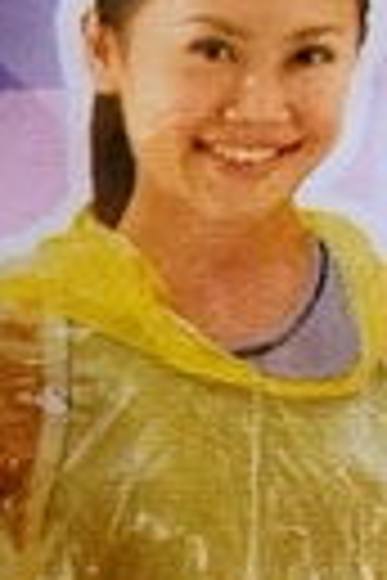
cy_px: 710
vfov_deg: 6.5
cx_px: 560
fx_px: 5111
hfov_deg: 4.3
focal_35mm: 317
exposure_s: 1/40
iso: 320
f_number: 4.5
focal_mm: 26.9
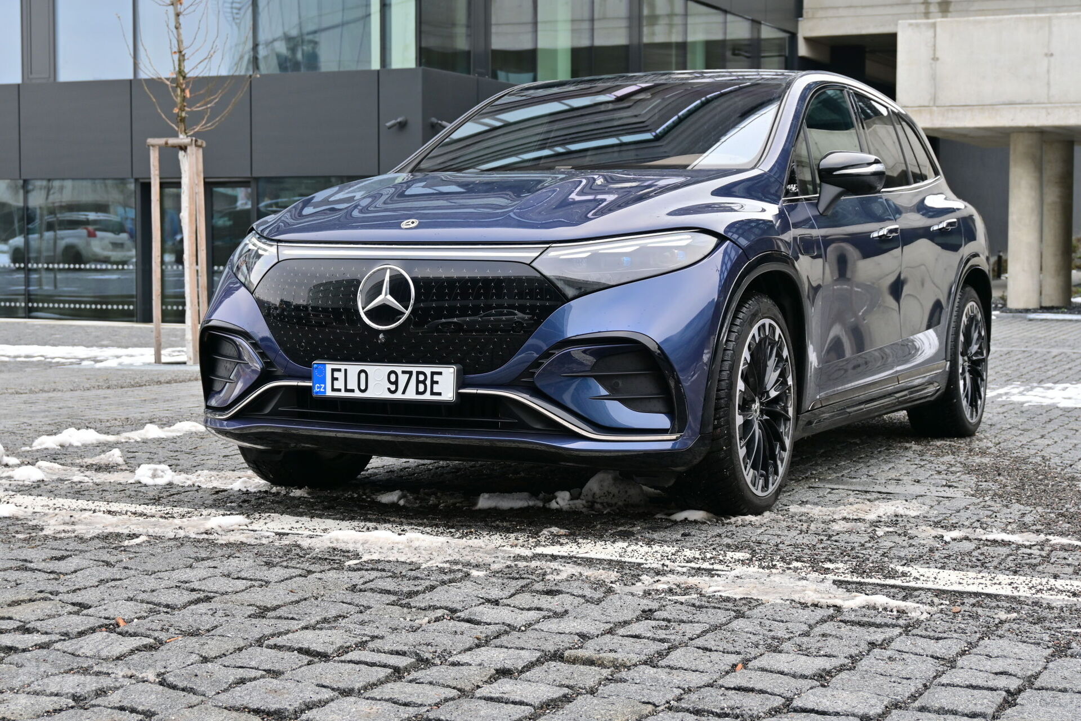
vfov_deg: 23.2
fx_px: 1756
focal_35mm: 58
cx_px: 540
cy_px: 360
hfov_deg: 34.2
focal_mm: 39
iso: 100
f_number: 5.6
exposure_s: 1/80
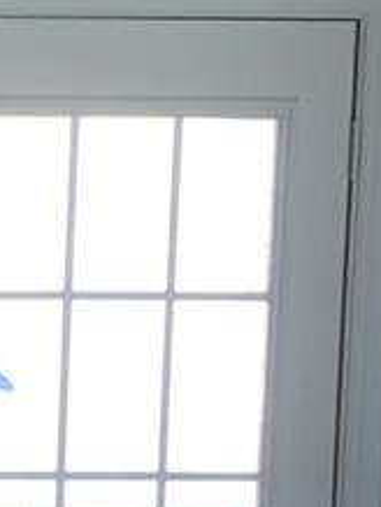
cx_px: -300
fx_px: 2680
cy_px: 705
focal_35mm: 183
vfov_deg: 10.5
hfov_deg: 7.9
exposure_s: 1/60
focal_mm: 4.25
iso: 100
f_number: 1.8
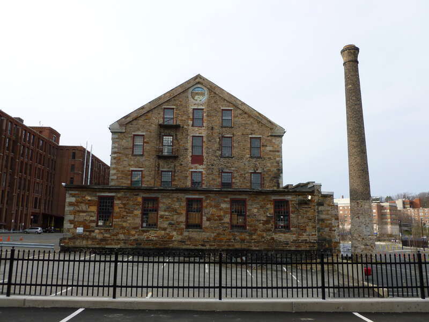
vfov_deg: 49.7
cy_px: 161
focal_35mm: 28
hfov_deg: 63.4
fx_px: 347
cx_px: 214
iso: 100
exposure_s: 1/320
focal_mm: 5
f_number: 3.3
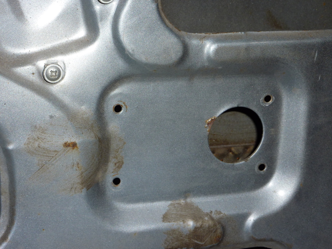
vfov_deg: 17.8
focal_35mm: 83
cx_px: 166
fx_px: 796
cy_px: 124
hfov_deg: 23.6
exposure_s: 1/125
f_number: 4.2
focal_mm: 13.7
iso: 100
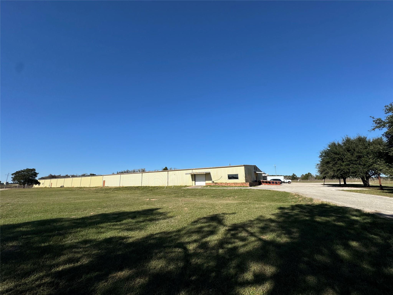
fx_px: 159
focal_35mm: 14
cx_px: 196
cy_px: 148
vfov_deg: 85.7
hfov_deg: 102.1
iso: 50
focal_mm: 2.22
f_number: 2.2
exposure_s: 1/3106
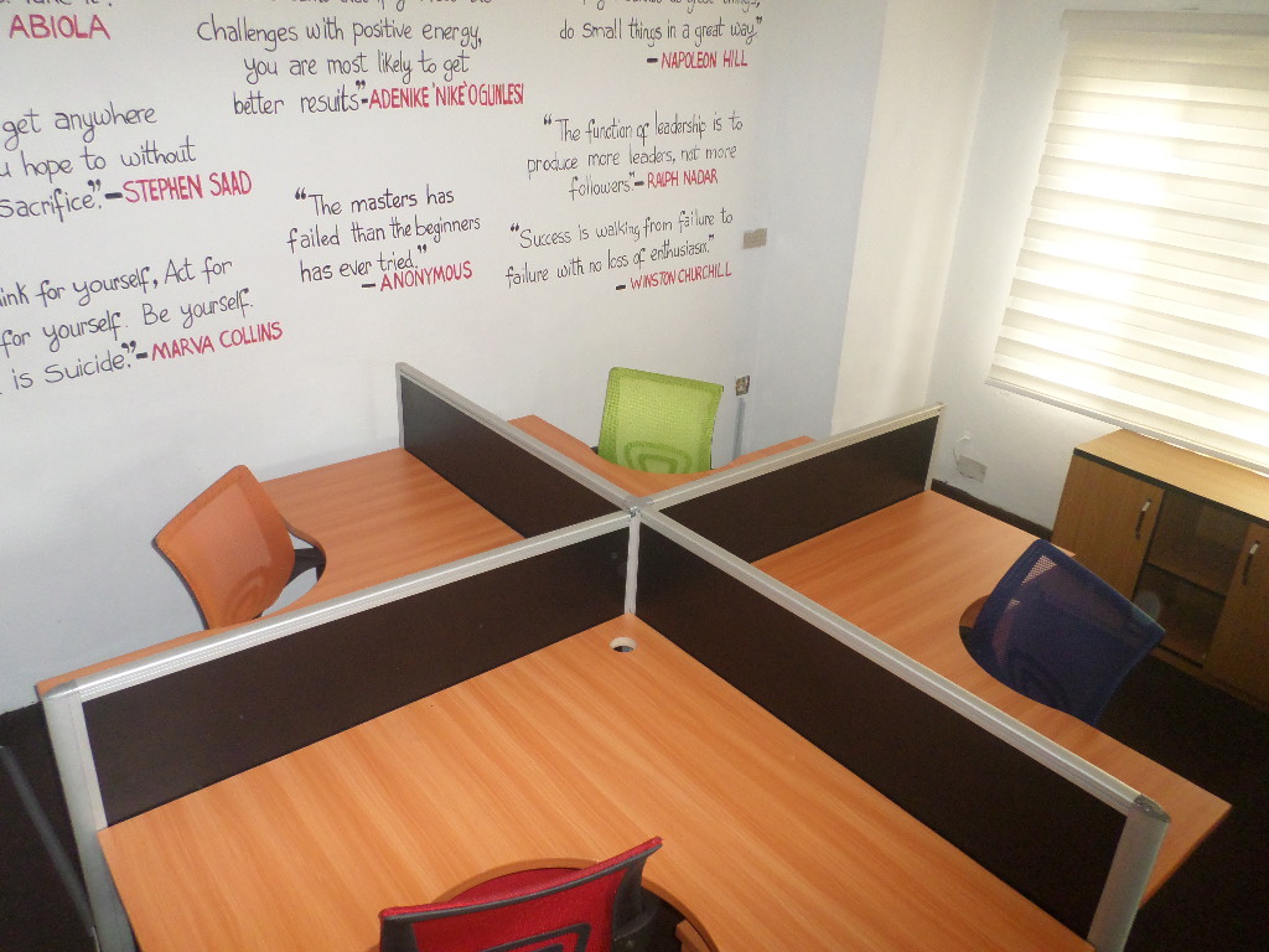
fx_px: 916
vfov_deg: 54.9
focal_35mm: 25
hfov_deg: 69.4
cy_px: 476
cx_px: 634
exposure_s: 1/30
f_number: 2.5
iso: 240
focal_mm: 4.5
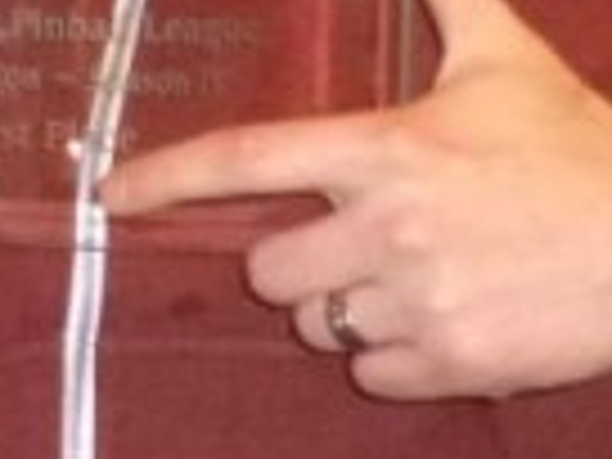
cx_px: -1256
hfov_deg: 6.9
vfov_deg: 5.7
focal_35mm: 256
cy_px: -306
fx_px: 4526
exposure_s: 1/4
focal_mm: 6
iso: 800
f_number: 3.5
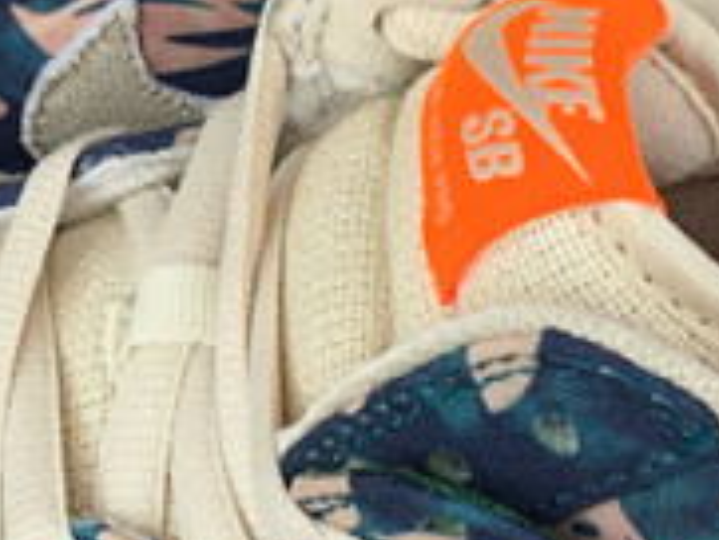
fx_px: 3201
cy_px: 34
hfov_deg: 12.7
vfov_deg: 9.6
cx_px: 119
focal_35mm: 154
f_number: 2.4
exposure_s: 1/316
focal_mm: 3.3
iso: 25
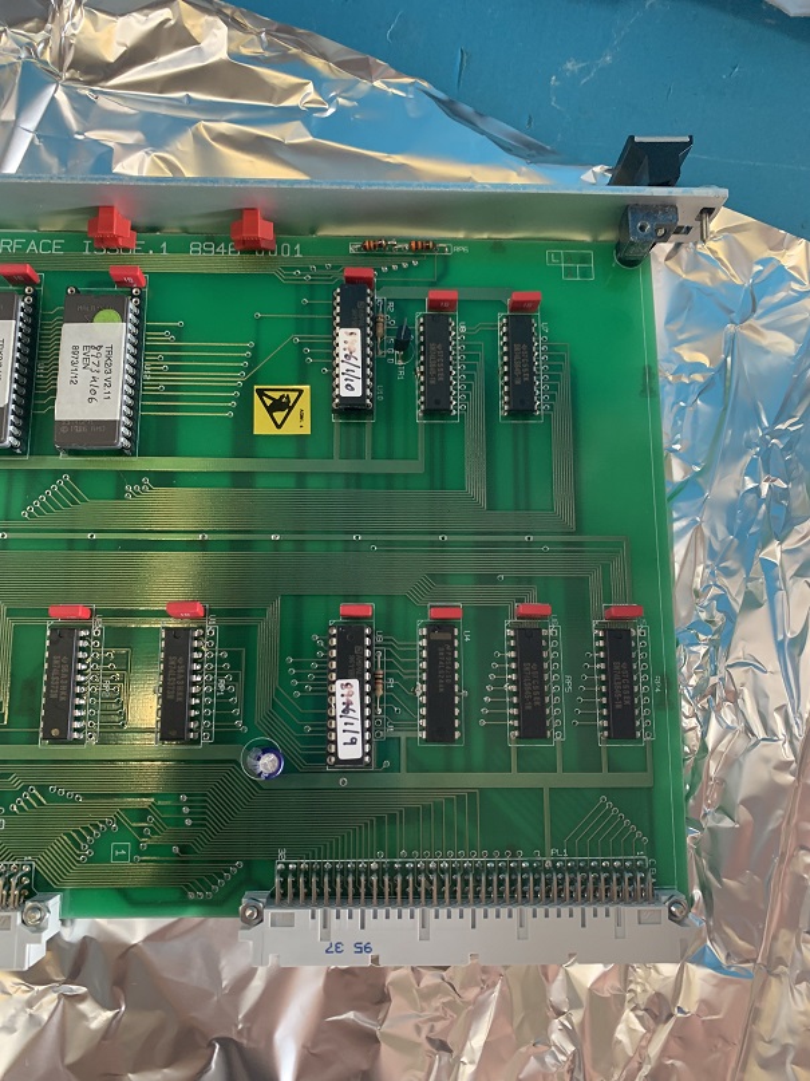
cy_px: 540
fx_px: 811
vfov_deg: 67.3
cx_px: 405
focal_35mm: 26
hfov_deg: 53.1
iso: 160
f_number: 1.8
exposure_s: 1/60
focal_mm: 4.25
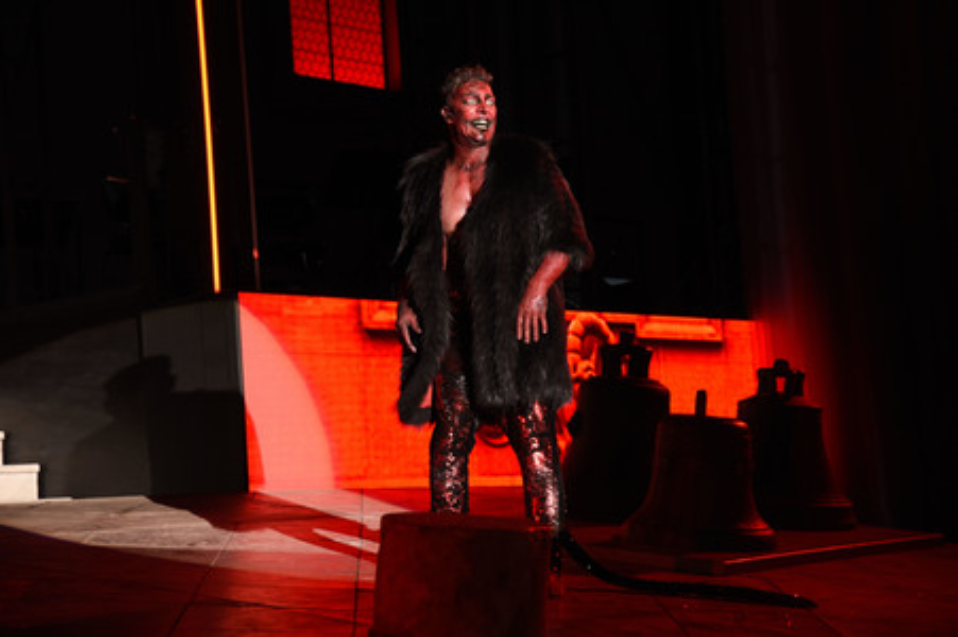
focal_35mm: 86
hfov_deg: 23.7
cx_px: 479
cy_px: 318
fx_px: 2287
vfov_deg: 15.9
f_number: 6.3
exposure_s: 1/100
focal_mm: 86
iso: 1600
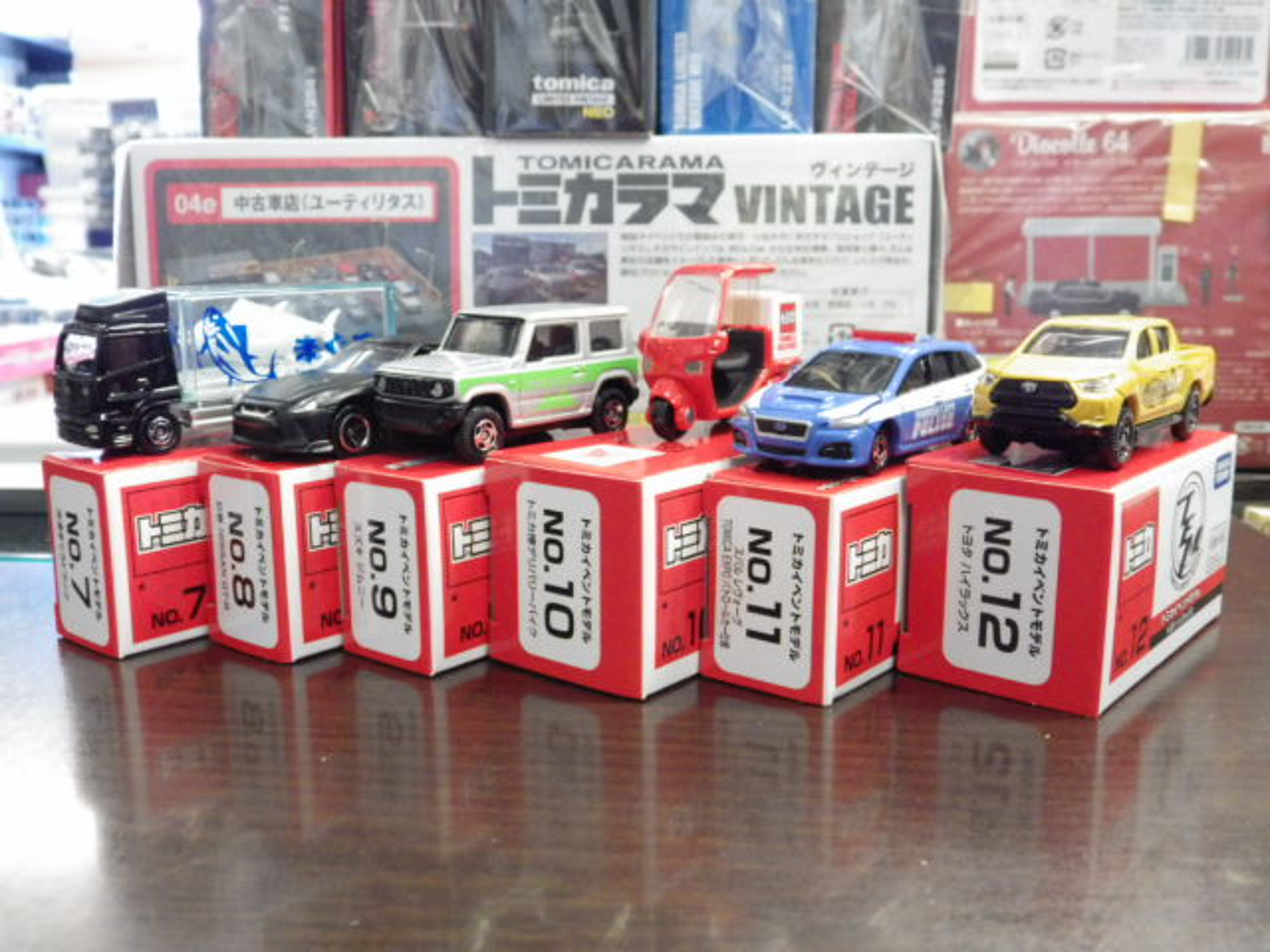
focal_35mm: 34
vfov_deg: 41.8
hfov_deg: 54.0
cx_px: 635
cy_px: 476
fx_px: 1247
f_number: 3.4
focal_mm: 6.2
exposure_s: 1/30
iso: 800
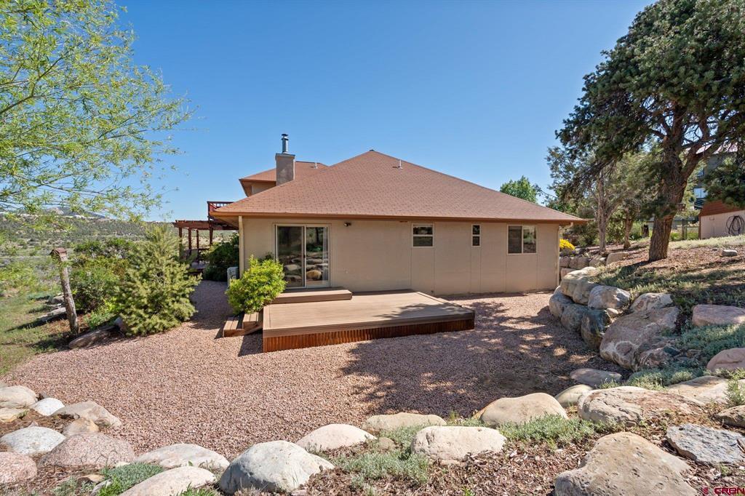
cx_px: 372
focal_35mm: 16
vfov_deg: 73.7
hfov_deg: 96.8
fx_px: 331
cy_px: 248
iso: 400
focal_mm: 16
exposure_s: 1/1000
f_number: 8
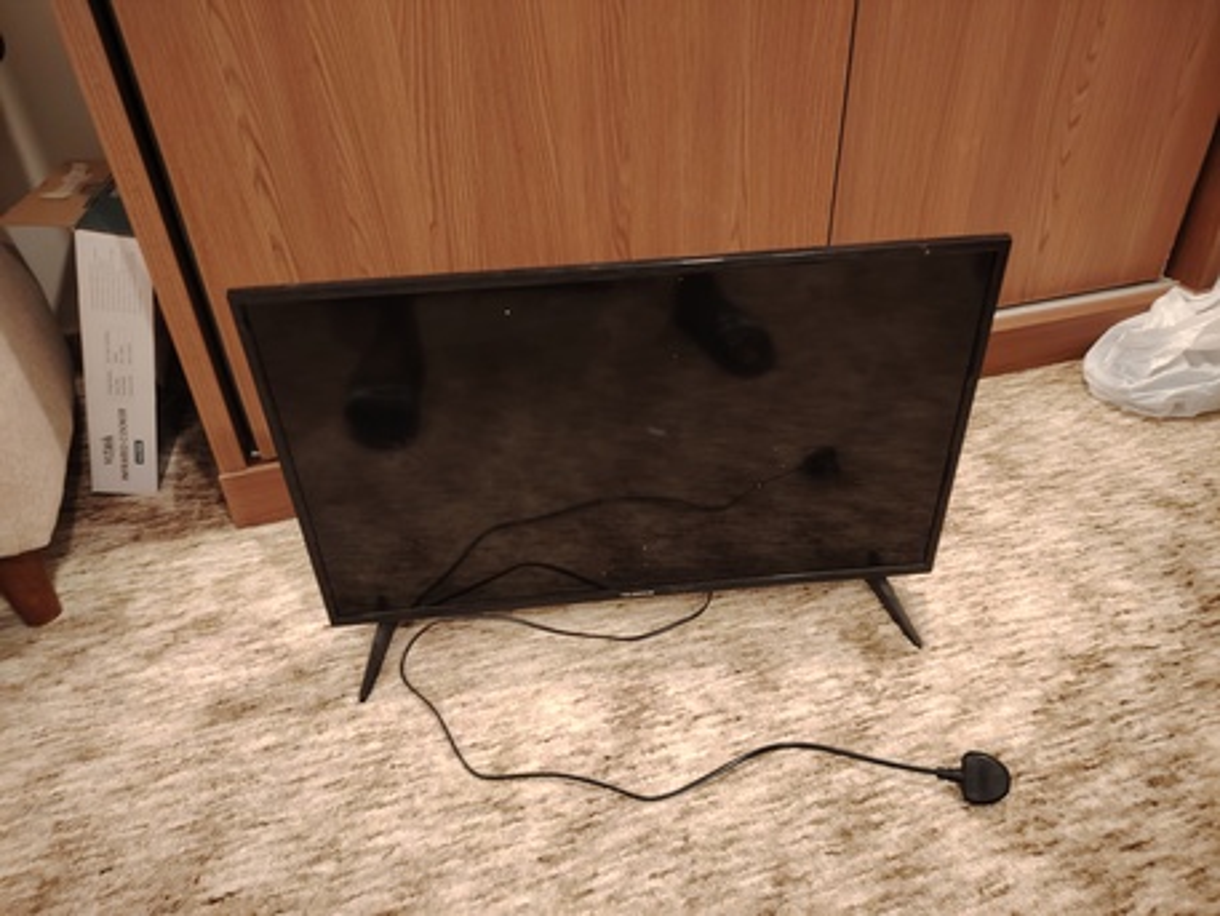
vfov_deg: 56.8
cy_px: 458
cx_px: 610
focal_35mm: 24
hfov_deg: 71.6
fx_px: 846
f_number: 1.75
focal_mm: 5.25
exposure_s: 1/25
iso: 2806
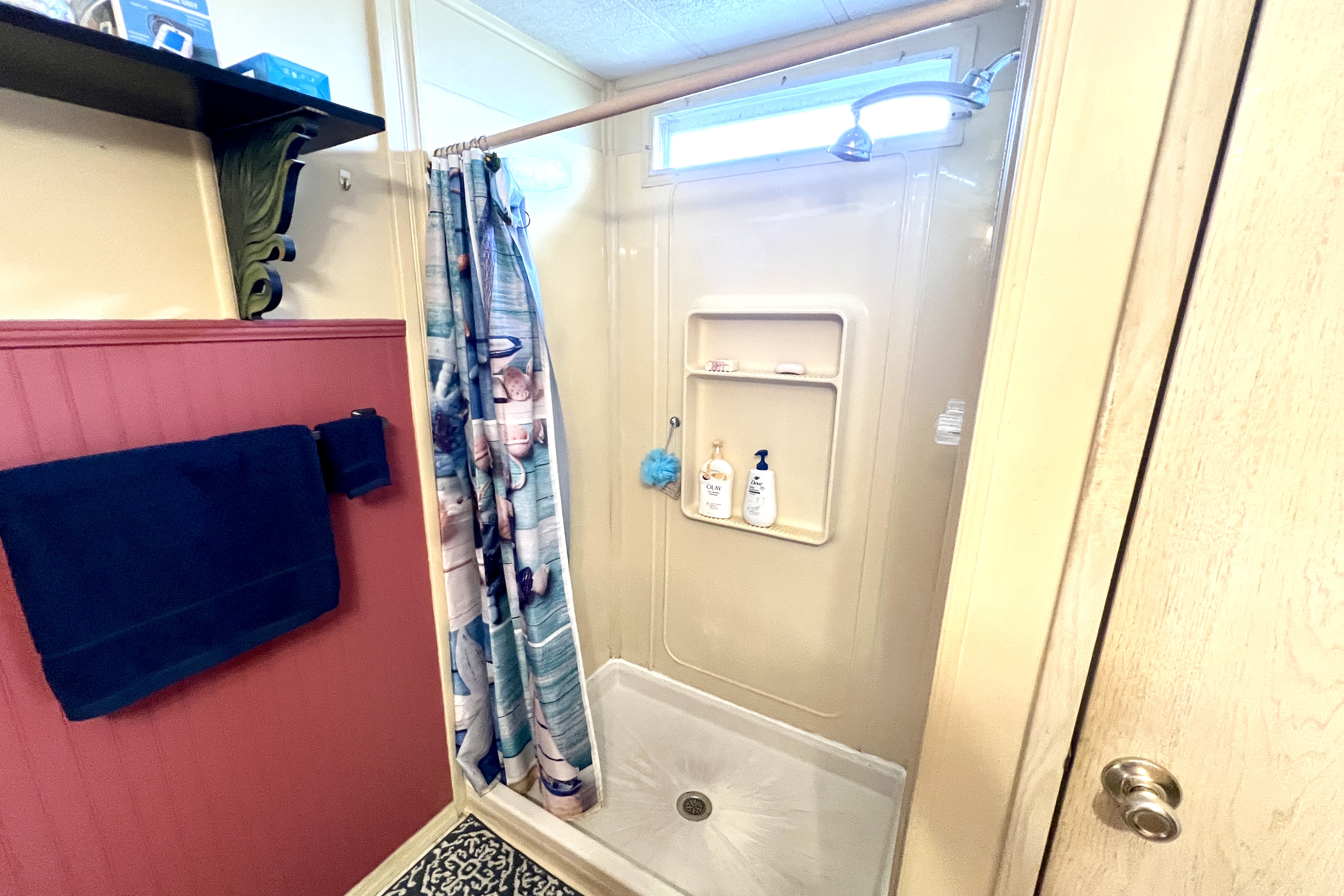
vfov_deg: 81.2
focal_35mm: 14
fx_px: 523
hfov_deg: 104.2
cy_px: 464
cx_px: 654
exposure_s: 1/60
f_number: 1.8
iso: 400
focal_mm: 1.57
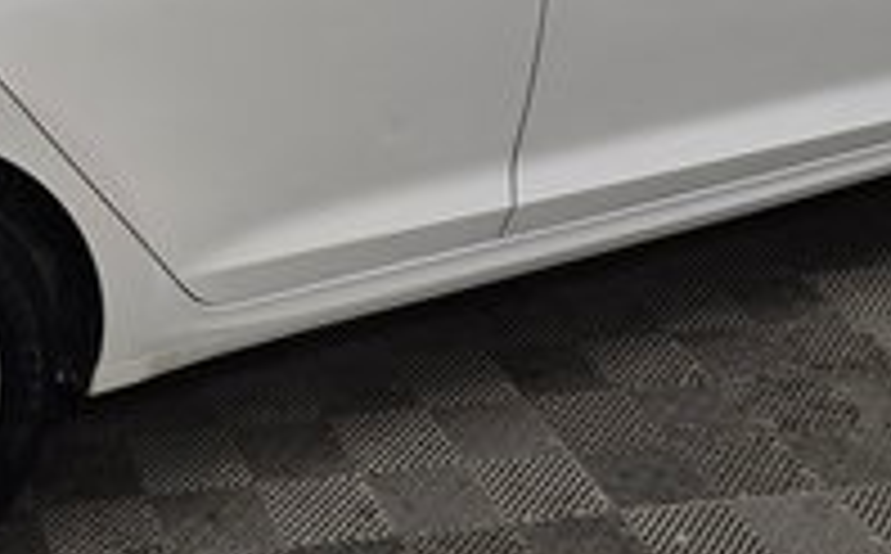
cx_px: 32
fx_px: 1915
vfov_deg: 16.3
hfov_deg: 25.1
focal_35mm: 79
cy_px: 63
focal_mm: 6.3
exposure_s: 1/120
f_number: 1.7
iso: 125
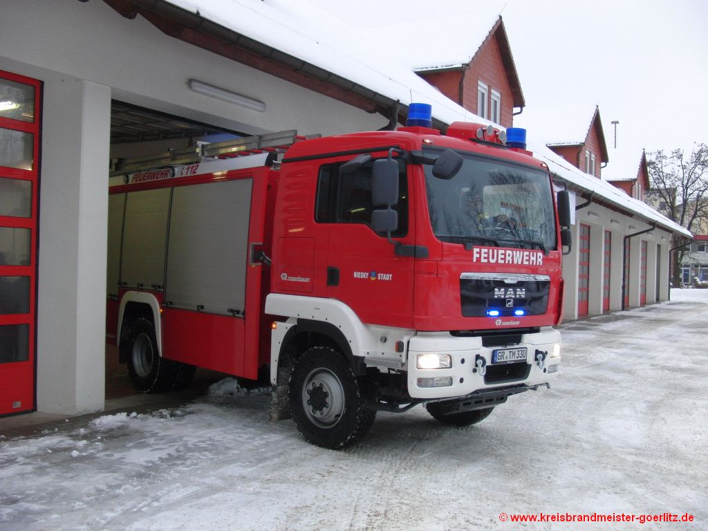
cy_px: 266
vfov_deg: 38.7
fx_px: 757
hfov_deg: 50.1
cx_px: 354
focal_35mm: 37
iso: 125
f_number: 3.6
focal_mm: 6.42
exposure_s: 1/80
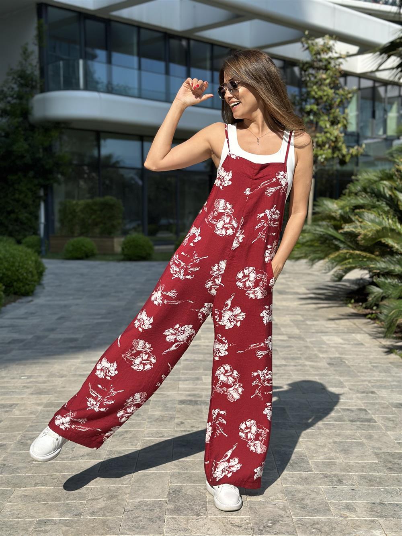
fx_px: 743
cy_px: 268
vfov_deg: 39.7
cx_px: 201
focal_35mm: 48
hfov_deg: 30.3
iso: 100
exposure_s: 1/4184
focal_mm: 6.86
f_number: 1.78
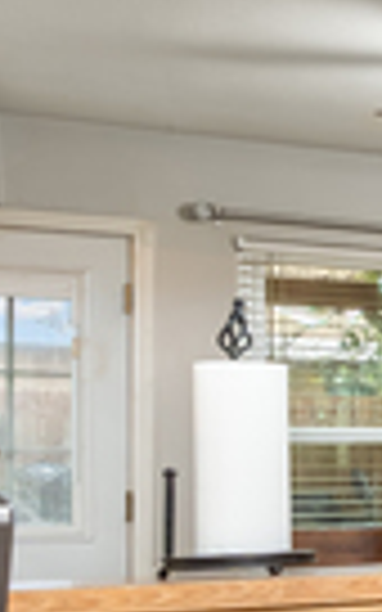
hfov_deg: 10.1
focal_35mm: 77
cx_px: 1254
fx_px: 1283
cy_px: 479
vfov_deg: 26.4
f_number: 8
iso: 100
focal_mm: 16
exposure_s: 8
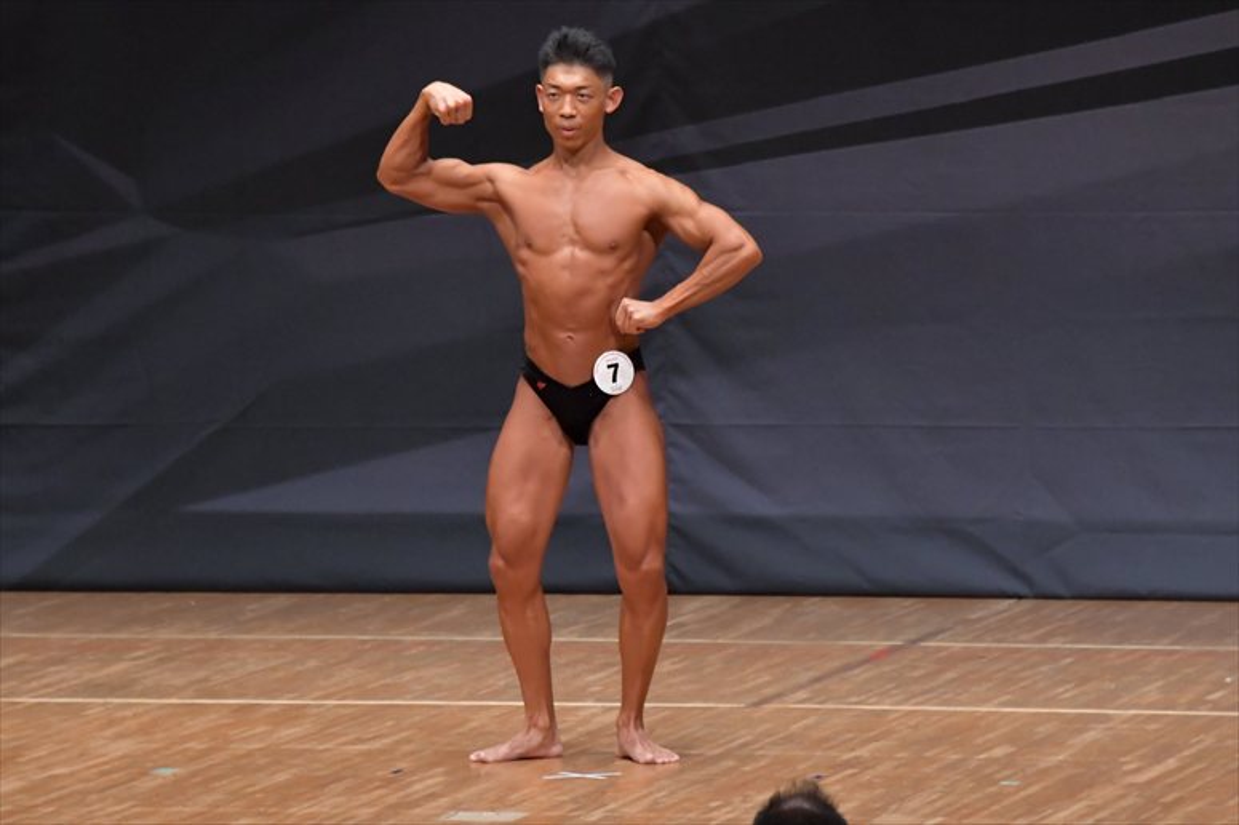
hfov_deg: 6.9
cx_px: 620
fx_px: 10320
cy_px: 412
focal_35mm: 300
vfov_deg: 4.6
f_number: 5.6
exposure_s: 1/400
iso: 6400
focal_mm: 200
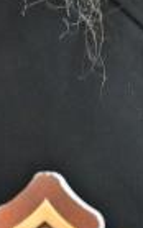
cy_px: -264
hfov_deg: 1.3
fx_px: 6304
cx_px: 176
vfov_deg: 2.1
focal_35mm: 1012
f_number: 4
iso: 320
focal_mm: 90
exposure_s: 1/100
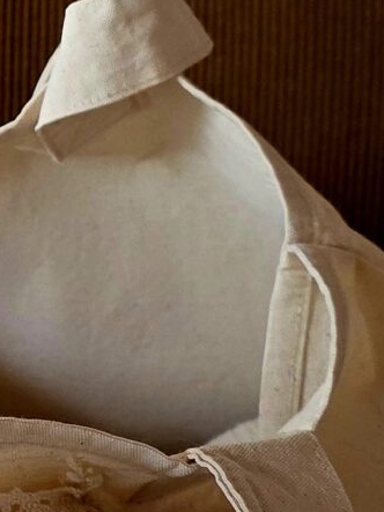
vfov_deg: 14.8
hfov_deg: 10.7
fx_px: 1968
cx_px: -192
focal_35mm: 133
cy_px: 191
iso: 320
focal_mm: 6.3
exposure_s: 1/101
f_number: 1.7
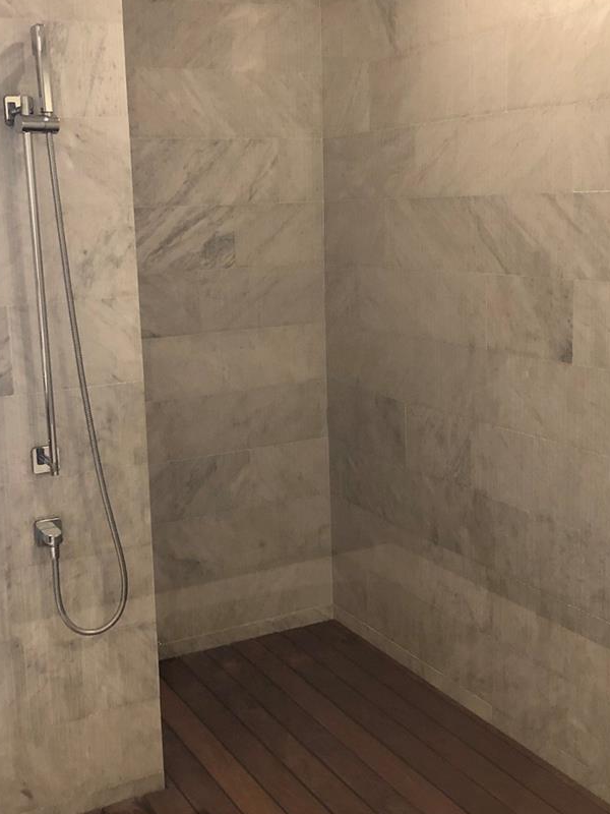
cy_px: 391
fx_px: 987
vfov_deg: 44.8
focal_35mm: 42
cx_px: 250
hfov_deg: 34.3
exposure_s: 1/11
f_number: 1.8
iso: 100
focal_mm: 3.99
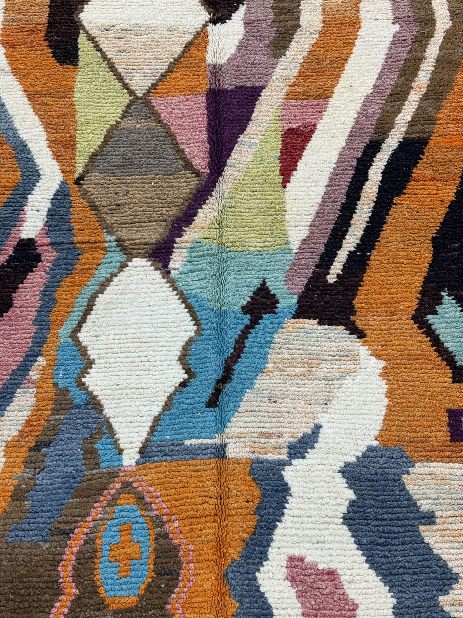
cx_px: 232
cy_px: 309
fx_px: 856
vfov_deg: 39.7
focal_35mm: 48
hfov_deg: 30.3
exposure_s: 1/50
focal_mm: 6.76
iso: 100
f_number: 1.78
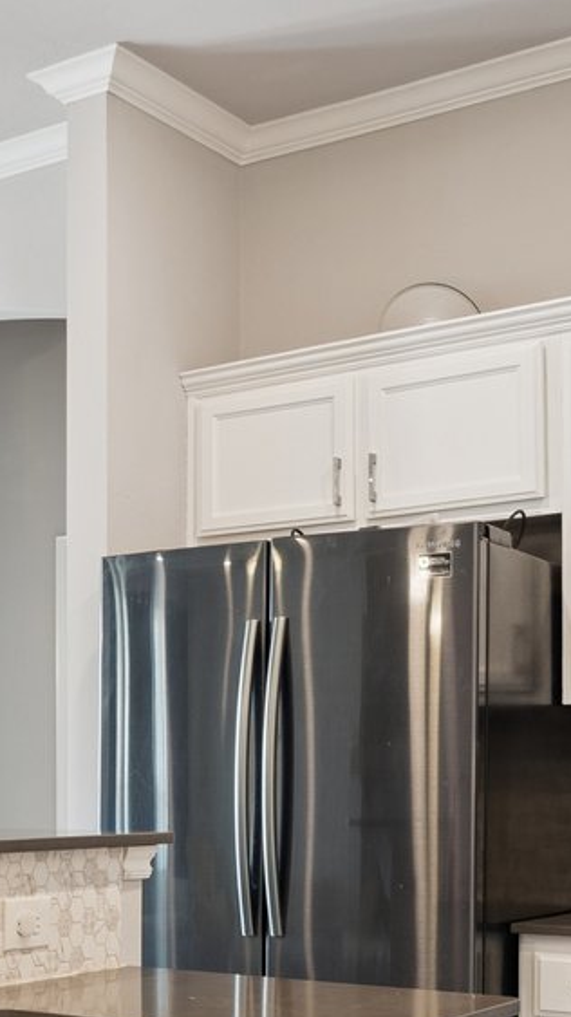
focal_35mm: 61
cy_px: 798
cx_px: -202
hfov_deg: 18.2
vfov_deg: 33.5
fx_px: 1645
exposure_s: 1/30
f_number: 8
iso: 200
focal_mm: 16
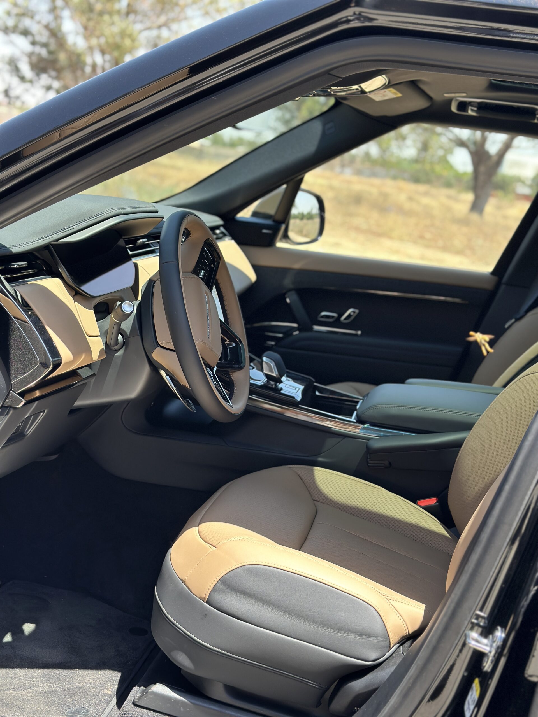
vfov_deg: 39.7
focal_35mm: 48
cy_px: 358
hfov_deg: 30.3
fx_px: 995
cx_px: 269
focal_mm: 6.86
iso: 80
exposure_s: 1/694
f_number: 1.78
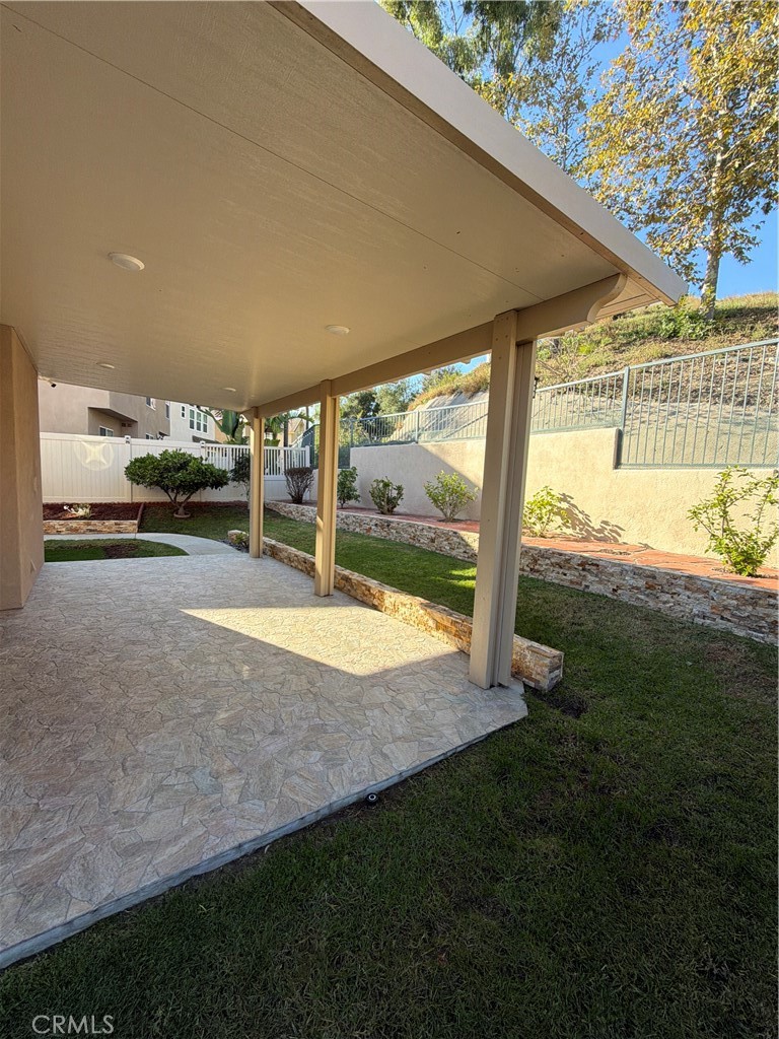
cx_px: 390
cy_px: 520
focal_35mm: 14
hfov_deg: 85.7
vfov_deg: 102.1
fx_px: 420
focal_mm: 2.22
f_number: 2.2
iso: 50
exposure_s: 1/390
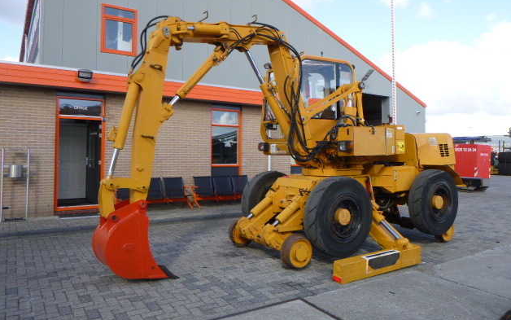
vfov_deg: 46.0
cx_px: 259
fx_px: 376
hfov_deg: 68.4
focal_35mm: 27
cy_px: 146
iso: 100
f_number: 3.9
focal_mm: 4.5
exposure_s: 1/200
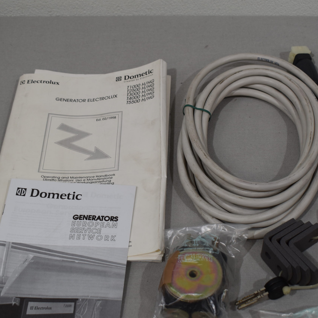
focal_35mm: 60
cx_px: 184
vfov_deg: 28.8
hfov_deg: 28.7
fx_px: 620
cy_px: 159
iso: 250
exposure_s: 1/125
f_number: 5.6
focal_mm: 31
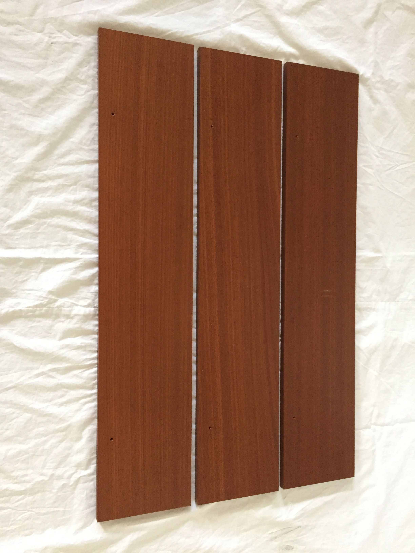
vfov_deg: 61.7
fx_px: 464
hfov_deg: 48.2
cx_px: 208
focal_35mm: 29
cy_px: 276
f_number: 2.2
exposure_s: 1/25
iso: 250
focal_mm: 4.15
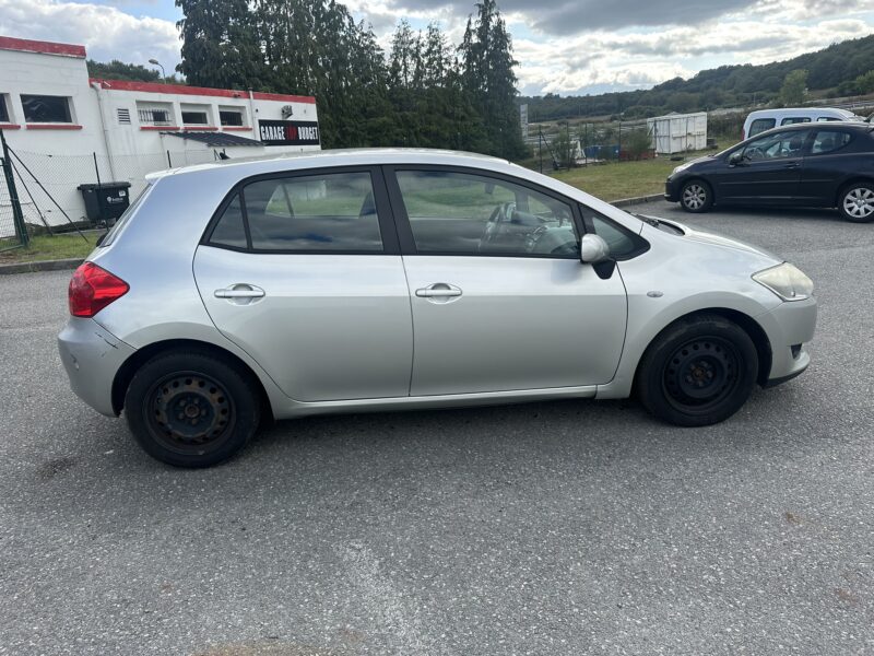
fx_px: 606
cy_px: 328
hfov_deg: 71.6
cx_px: 437
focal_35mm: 24
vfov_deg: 56.8
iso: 80
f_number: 1.78
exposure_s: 1/2028
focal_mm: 6.86
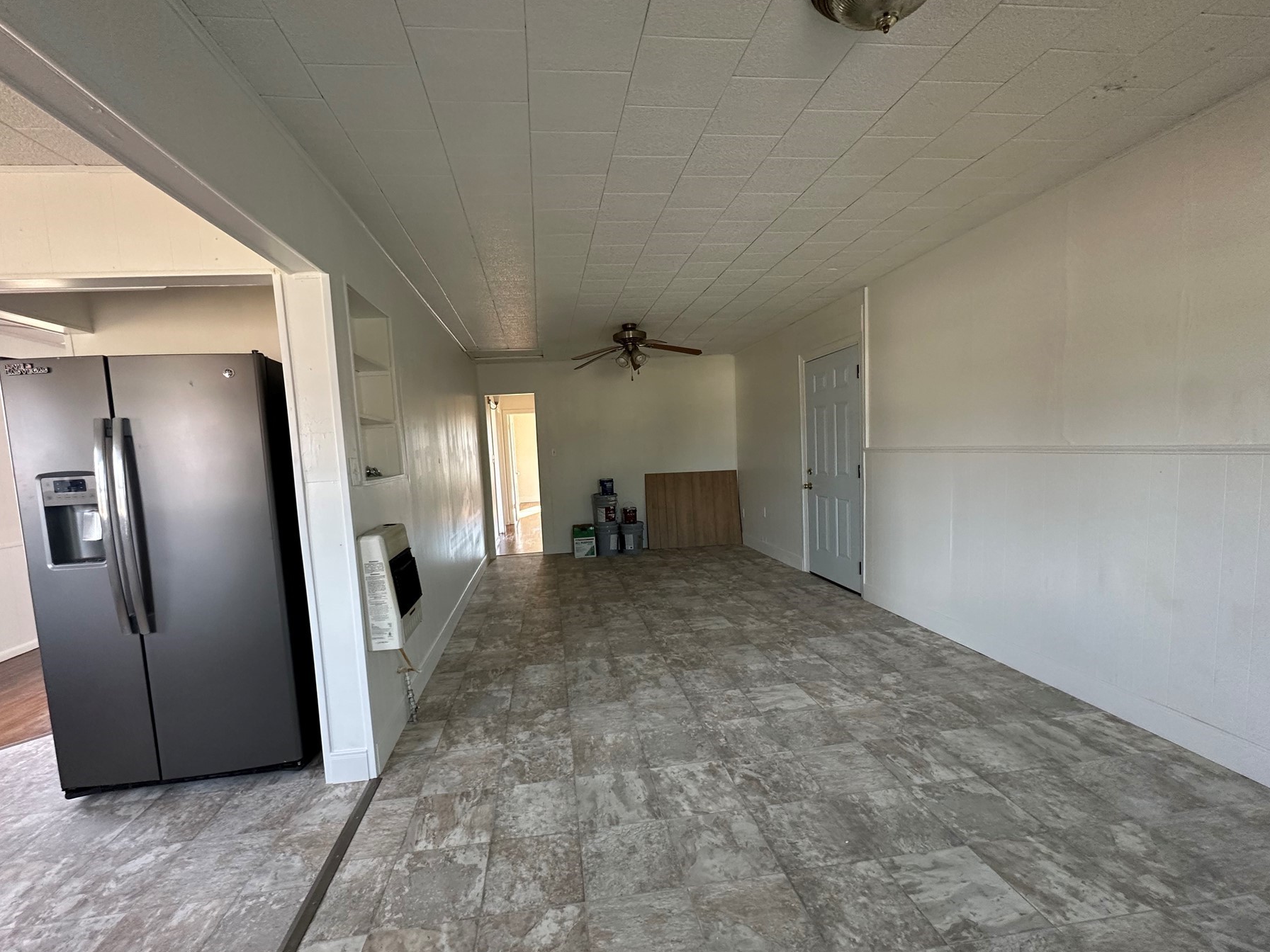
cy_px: 502
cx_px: 612
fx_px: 550
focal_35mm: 15
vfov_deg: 81.7
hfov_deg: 98.1
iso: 250
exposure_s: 1/99
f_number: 2.2
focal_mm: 2.22
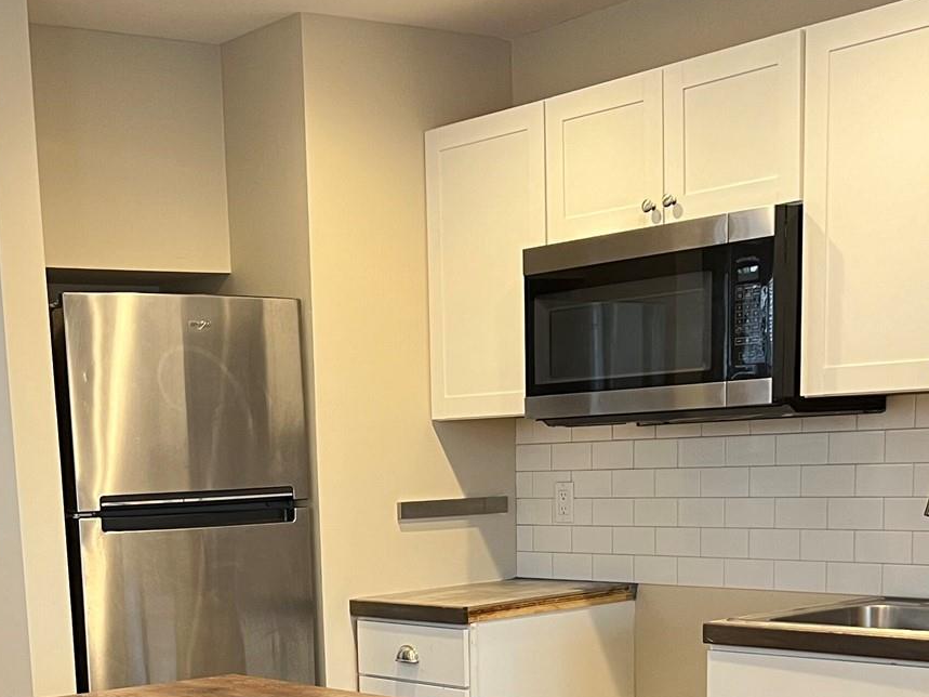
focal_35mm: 62
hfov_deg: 30.9
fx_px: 1664
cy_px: 748
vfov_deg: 22.4
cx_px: 280
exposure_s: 1/60
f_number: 1.5
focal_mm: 5.7
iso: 125
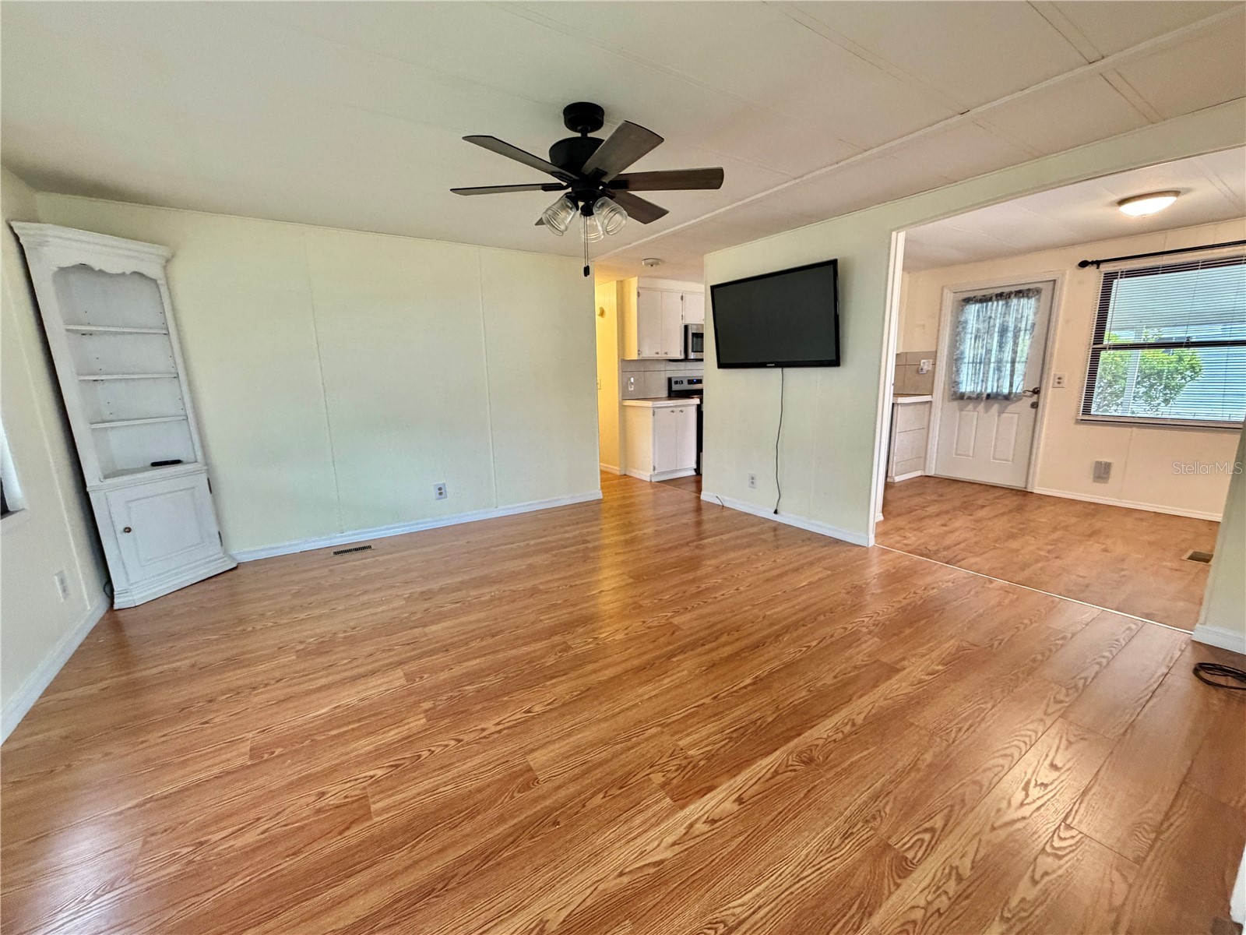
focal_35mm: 14
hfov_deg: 102.1
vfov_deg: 85.7
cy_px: 468
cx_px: 623
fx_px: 504
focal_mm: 2.22
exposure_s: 1/60
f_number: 2.2
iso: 400
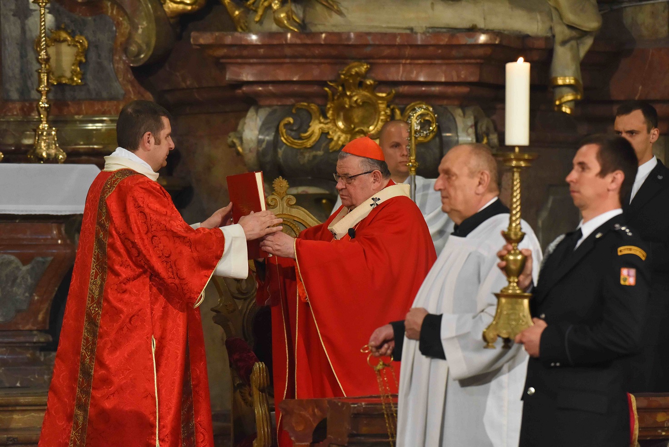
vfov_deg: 5.1
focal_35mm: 270
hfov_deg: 7.6
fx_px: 5020
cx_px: 334
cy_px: 224
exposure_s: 1/125
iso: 4000
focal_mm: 270
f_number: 5.6
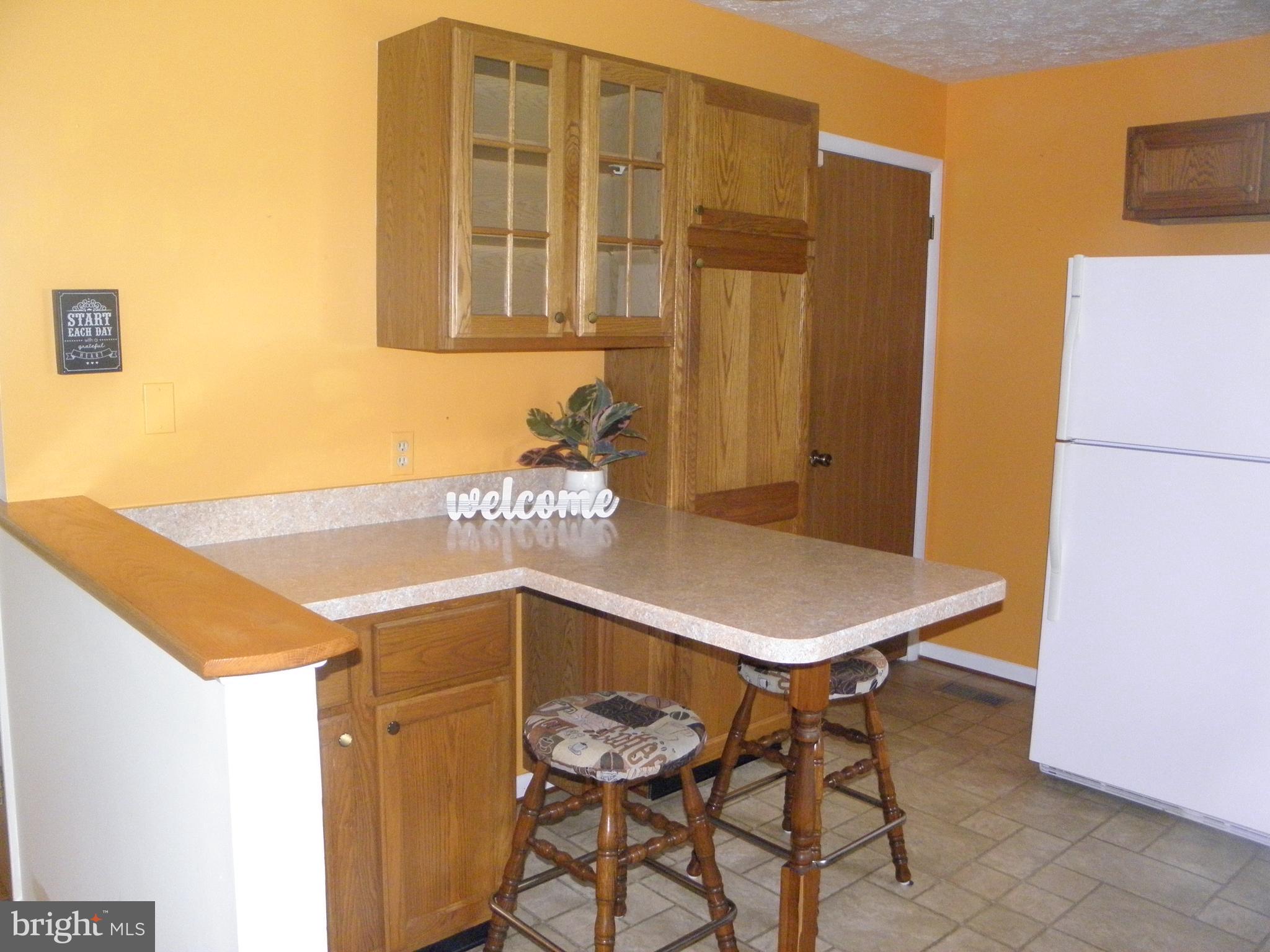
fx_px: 1027
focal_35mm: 28
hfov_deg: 63.4
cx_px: 635
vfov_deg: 49.7
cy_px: 476
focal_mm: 5
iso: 400
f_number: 3.5
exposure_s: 1/30
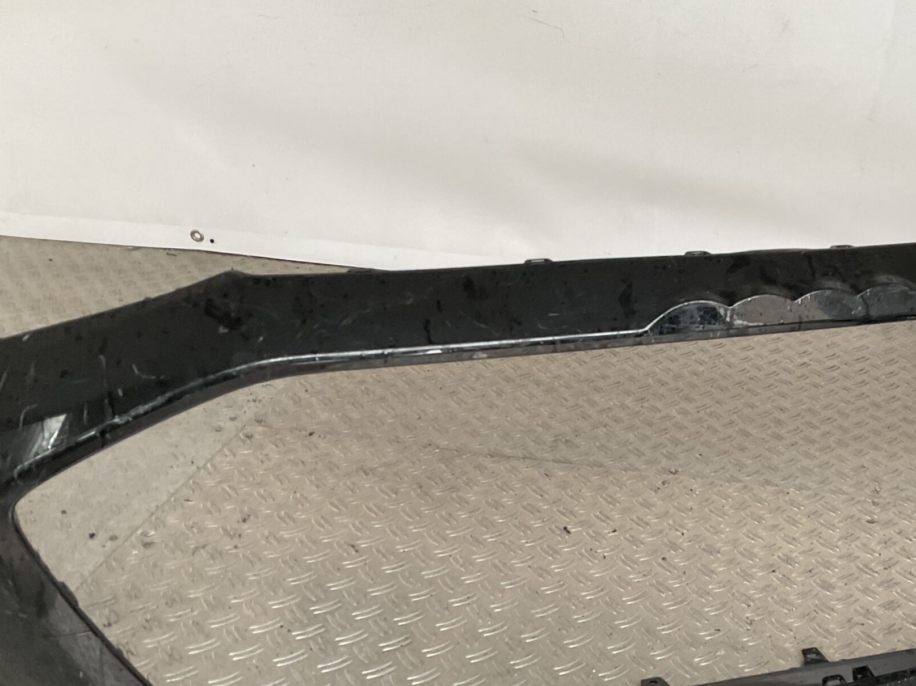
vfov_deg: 31.3
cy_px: 457
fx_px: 1217
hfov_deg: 40.4
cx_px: 656
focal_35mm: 46
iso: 64
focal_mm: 3
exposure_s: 1/50
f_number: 1.8
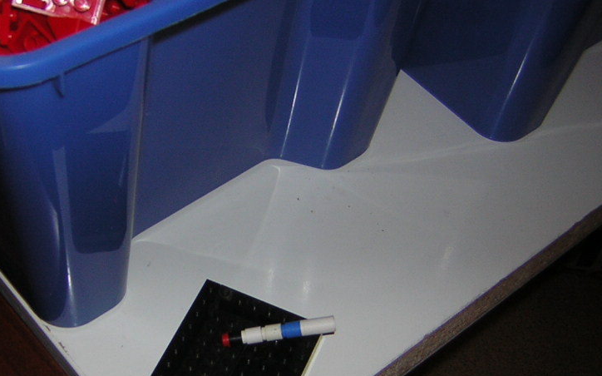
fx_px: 886
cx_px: 223
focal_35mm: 54
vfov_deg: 23.5
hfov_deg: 37.3
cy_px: 313
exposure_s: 1/60.1
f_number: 2.6
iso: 50
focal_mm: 4.7
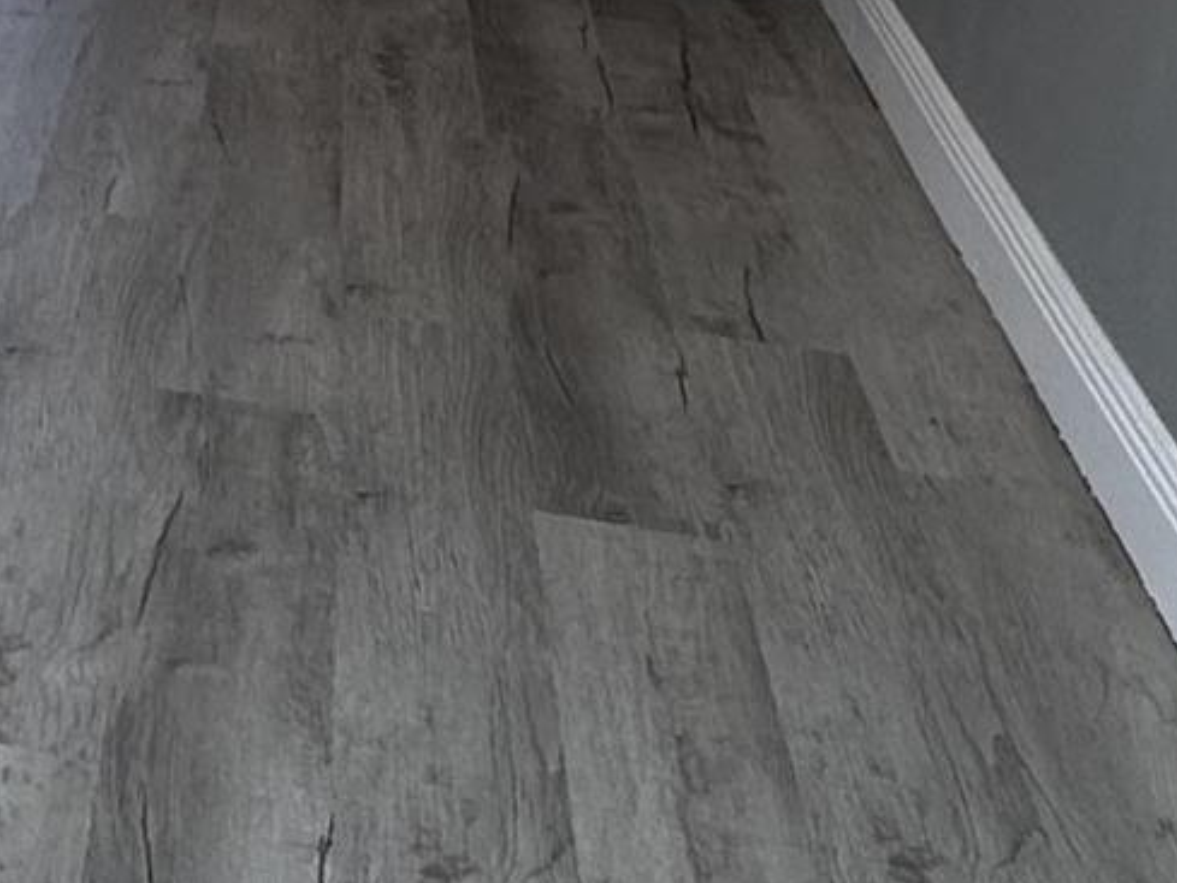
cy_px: -337
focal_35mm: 88
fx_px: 2993
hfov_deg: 19.7
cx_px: -520
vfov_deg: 15.8
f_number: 2.2
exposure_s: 1/120
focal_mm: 2.22
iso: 80
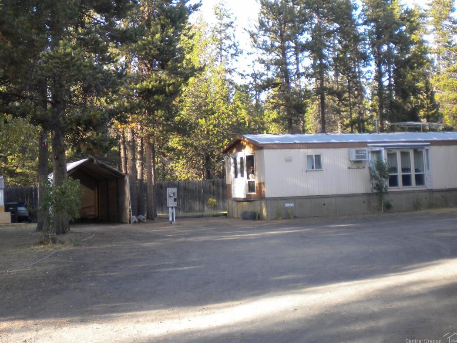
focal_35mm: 50
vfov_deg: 28.9
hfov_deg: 37.7
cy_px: 115
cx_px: 145
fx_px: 660
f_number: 3.1
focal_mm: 6.3
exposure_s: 1/91
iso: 80
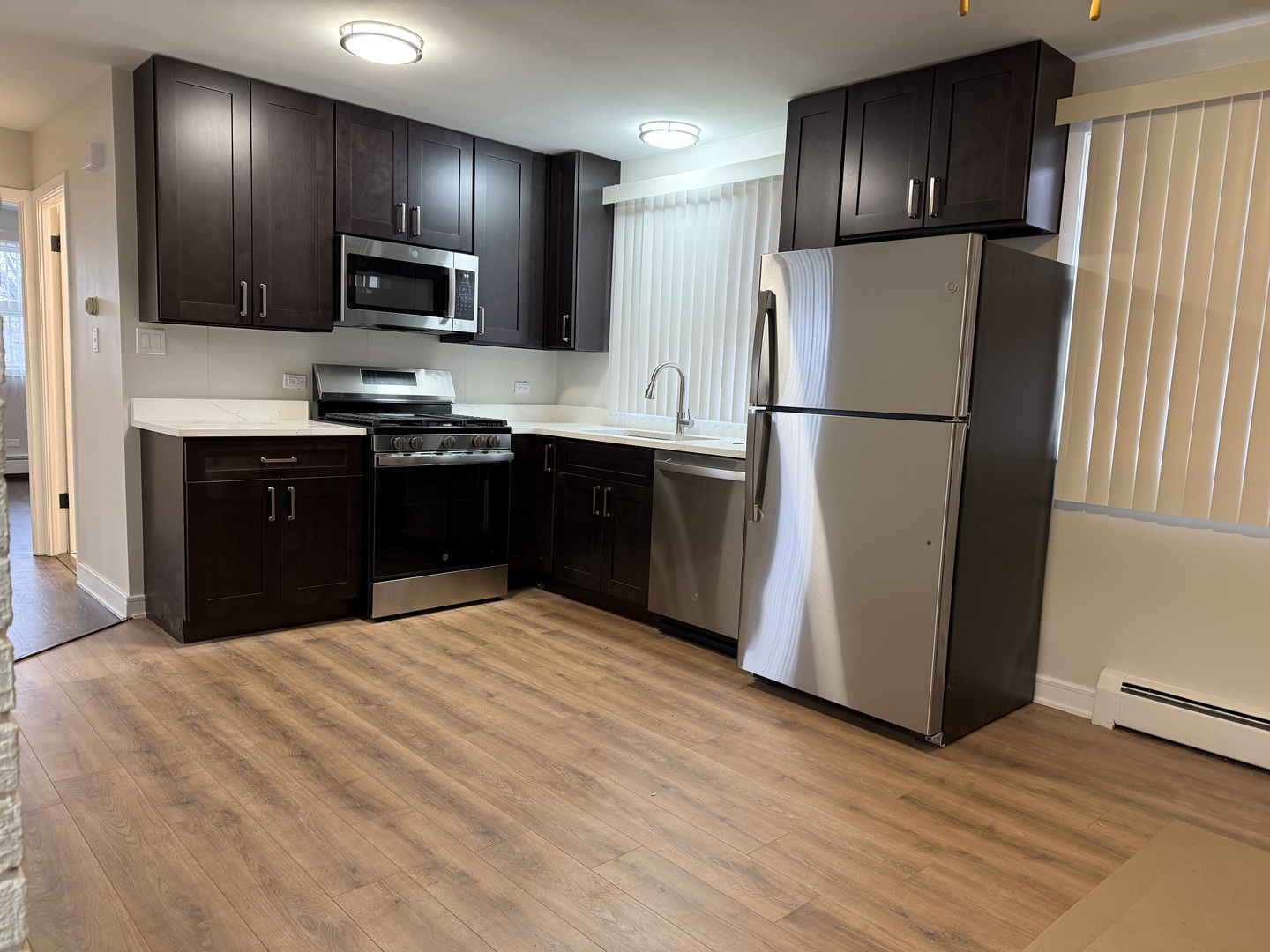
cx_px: 635
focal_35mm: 24
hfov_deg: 71.6
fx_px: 881
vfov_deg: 56.8
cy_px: 476
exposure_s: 1/60
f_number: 1.78
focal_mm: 6.76
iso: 200
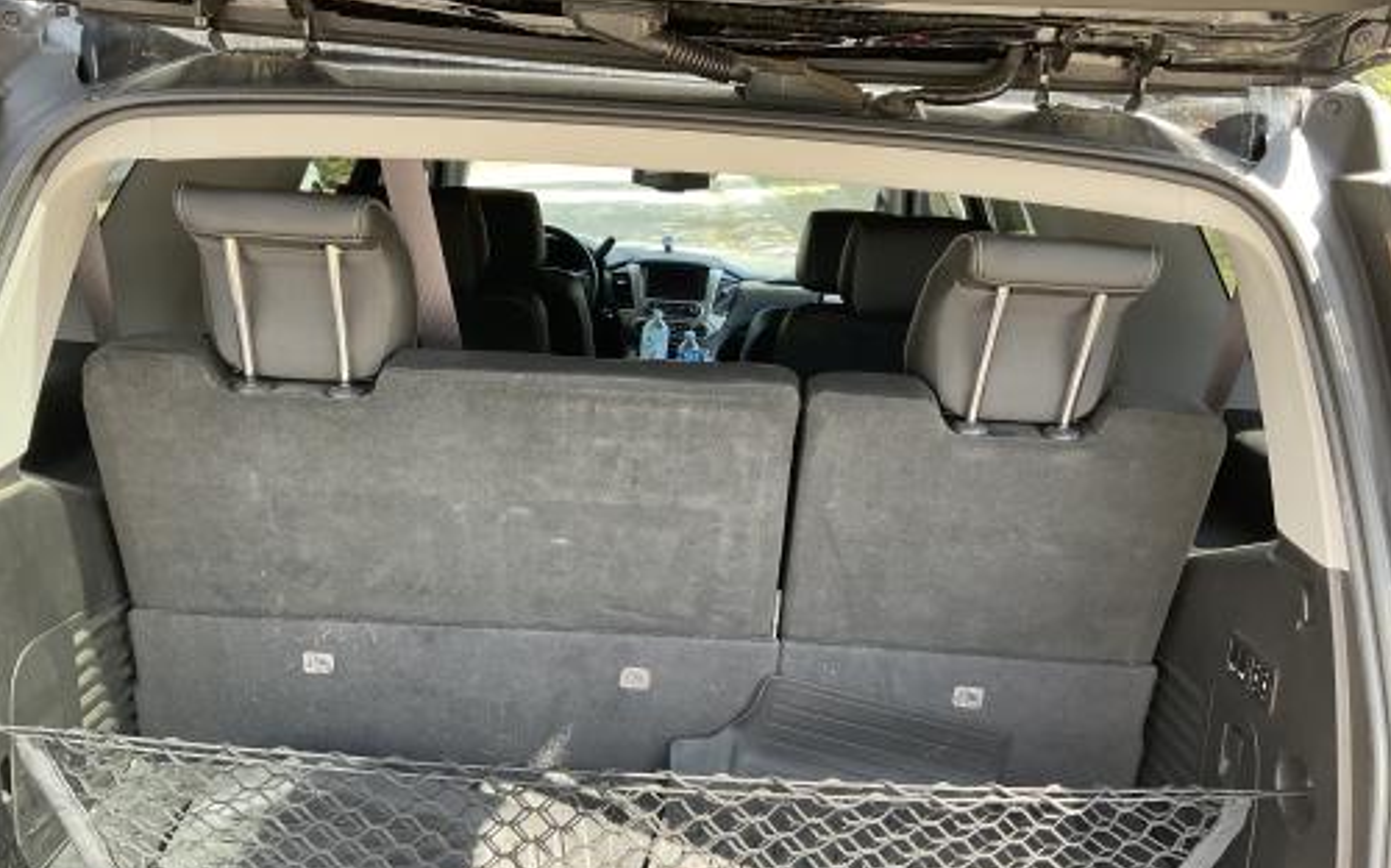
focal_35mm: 31
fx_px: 1175
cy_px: 403
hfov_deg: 61.3
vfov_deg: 40.5
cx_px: 696
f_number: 1.8
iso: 40
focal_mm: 3
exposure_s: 1/122
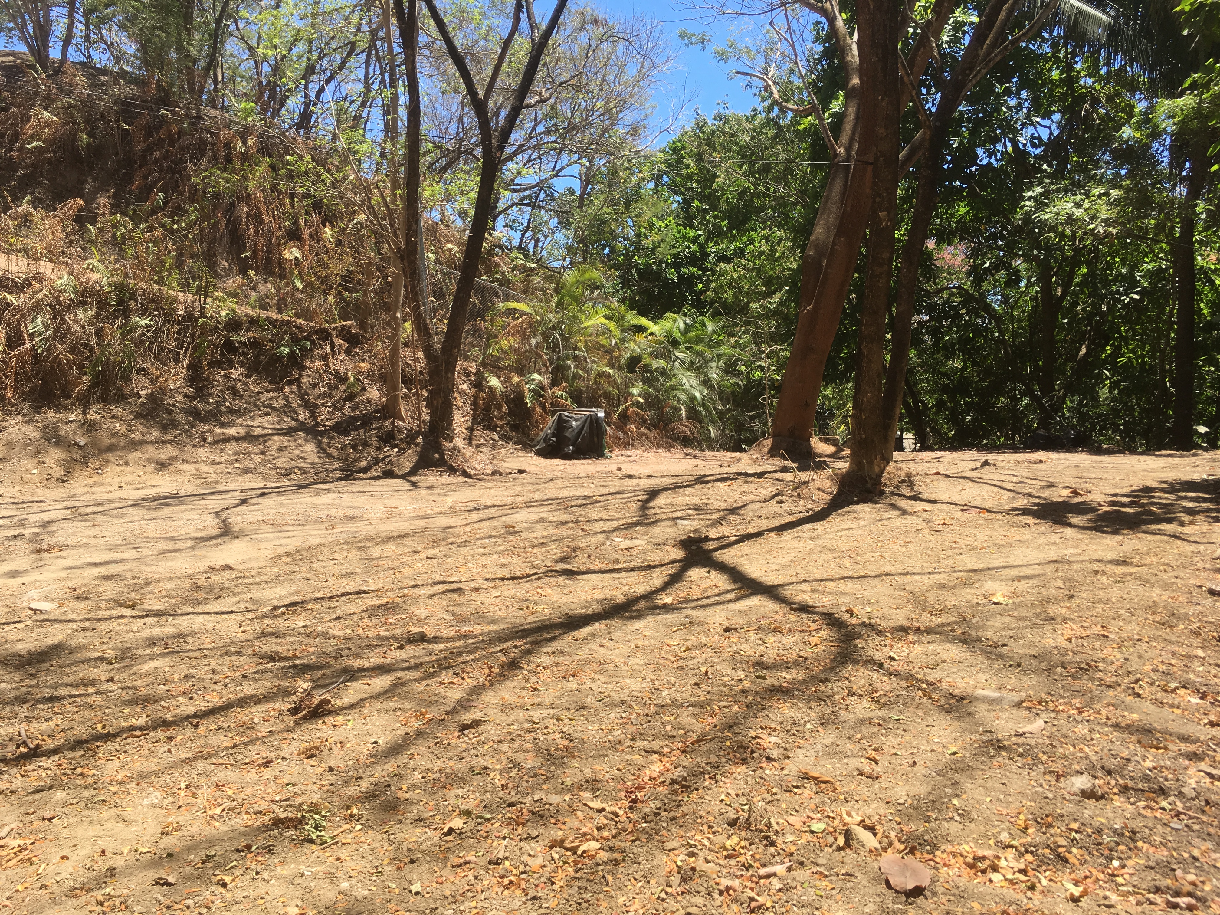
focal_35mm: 29
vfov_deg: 48.2
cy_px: 458
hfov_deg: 61.7
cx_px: 610
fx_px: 1022
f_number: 2.2
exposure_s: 1/793
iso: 25
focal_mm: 4.15
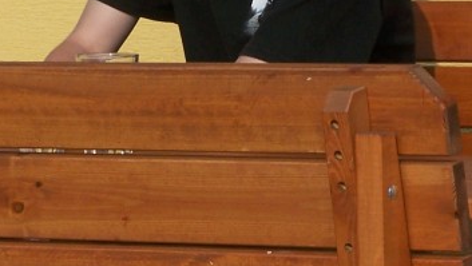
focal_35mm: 404
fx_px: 5059
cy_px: 21
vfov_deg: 3.0
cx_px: 185
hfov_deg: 5.3
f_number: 4.5
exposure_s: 1/640
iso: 80
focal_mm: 21.2
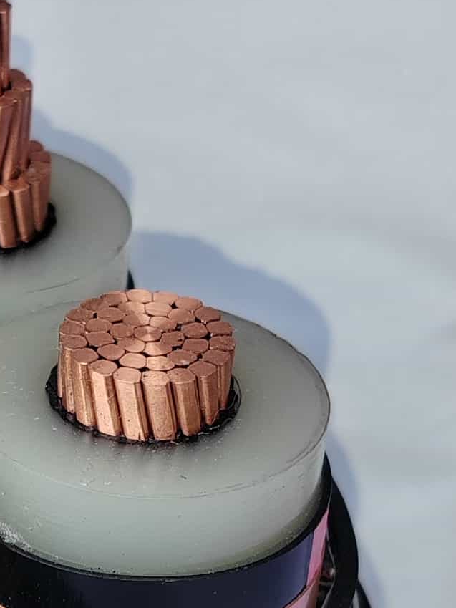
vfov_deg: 16.8
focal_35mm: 116
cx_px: -11
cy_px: 539
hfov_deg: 12.6
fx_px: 2037
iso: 160
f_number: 1.8
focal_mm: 6.14
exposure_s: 1/100
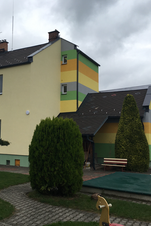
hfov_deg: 31.6
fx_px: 258
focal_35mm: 41
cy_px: 112
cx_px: 26
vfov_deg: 47.4
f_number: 2.2
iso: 25
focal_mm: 4.15
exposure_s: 1/836
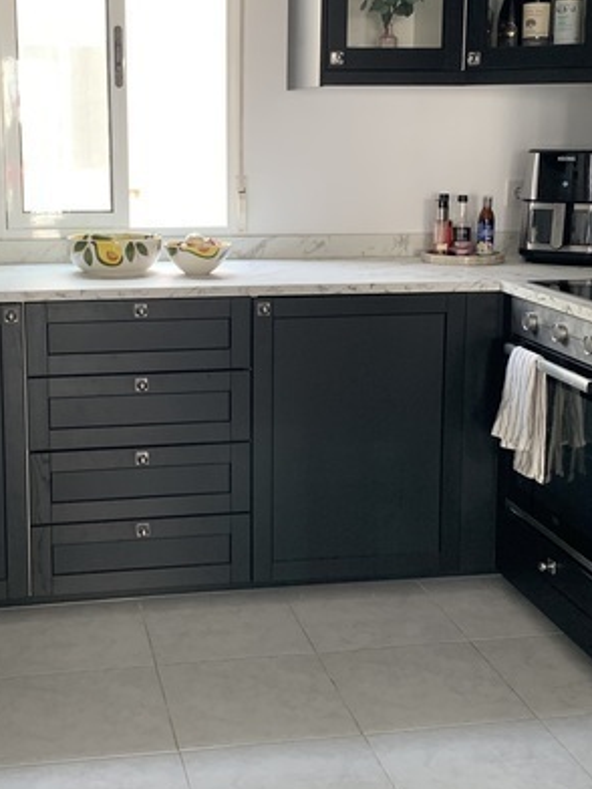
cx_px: 213
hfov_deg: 28.4
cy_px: 332
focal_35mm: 51
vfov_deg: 37.4
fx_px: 1163
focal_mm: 4.25
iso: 100
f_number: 1.8
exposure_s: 1/69
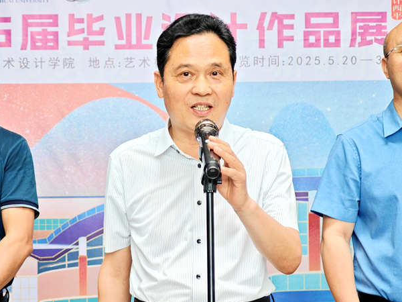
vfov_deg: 14.8
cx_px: 181
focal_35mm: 100
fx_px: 1161
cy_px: 158
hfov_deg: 19.6
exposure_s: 1/115
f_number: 1.8
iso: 50
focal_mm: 12.28
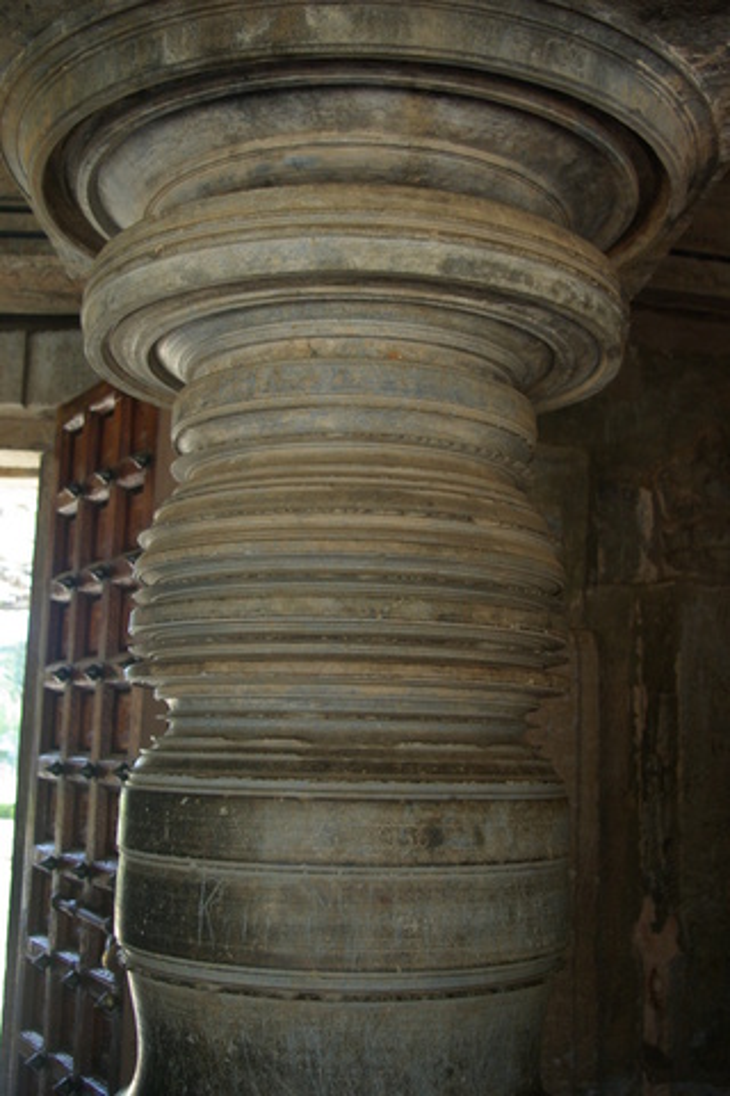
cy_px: 548
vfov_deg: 49.6
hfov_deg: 34.2
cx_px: 365
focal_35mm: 39
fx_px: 1186
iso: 400
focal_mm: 26
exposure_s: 1/45
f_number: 4
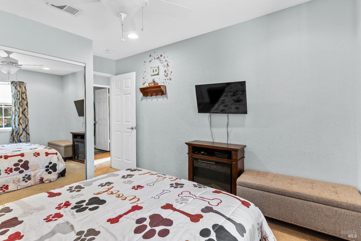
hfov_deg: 93.3
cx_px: 180
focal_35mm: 17
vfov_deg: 70.4
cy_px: 120
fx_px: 170
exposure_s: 1/2
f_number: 9
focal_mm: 17
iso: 400
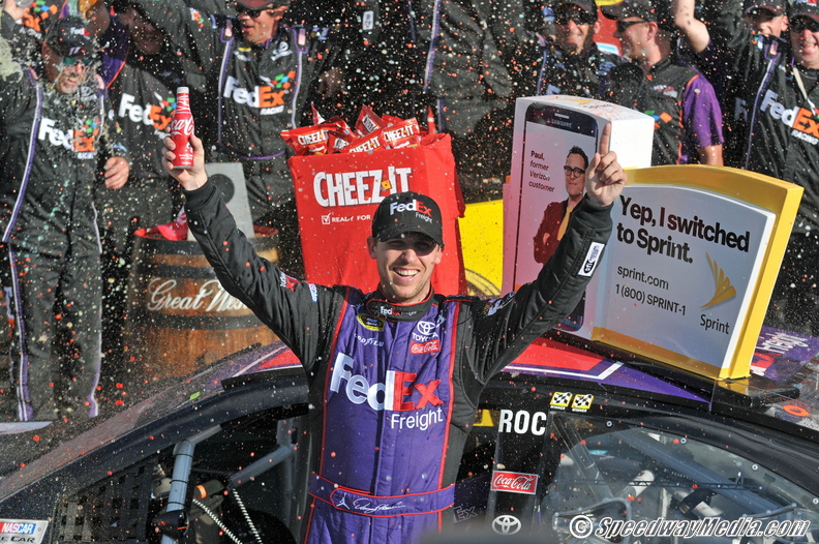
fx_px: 2727
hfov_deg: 17.1
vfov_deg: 11.4
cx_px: 410
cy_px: 272
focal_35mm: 120
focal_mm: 80
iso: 200
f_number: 4
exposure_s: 1/1250
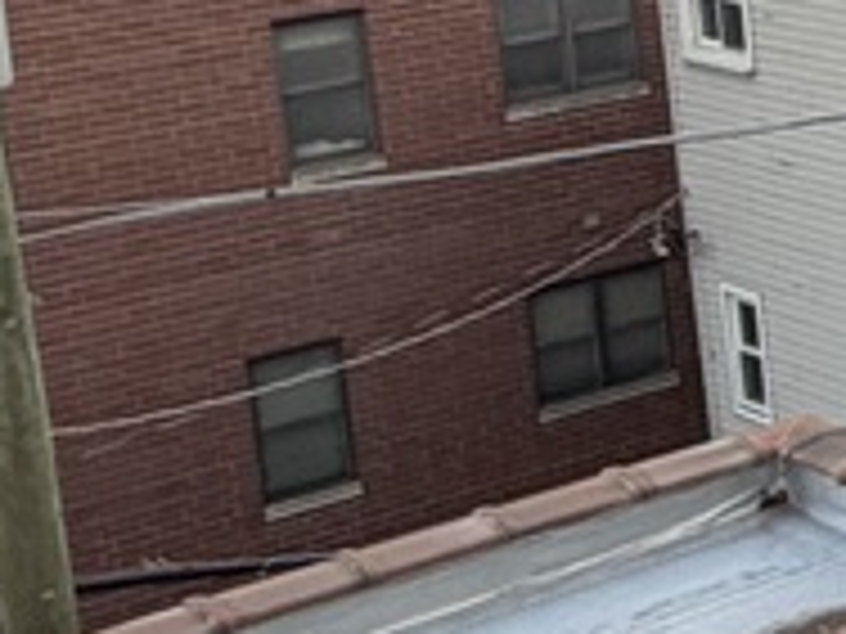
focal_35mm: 107
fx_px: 2615
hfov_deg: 12.6
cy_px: -189
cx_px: 2214
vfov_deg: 13.3
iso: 64
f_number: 2.2
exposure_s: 1/502
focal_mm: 2.22
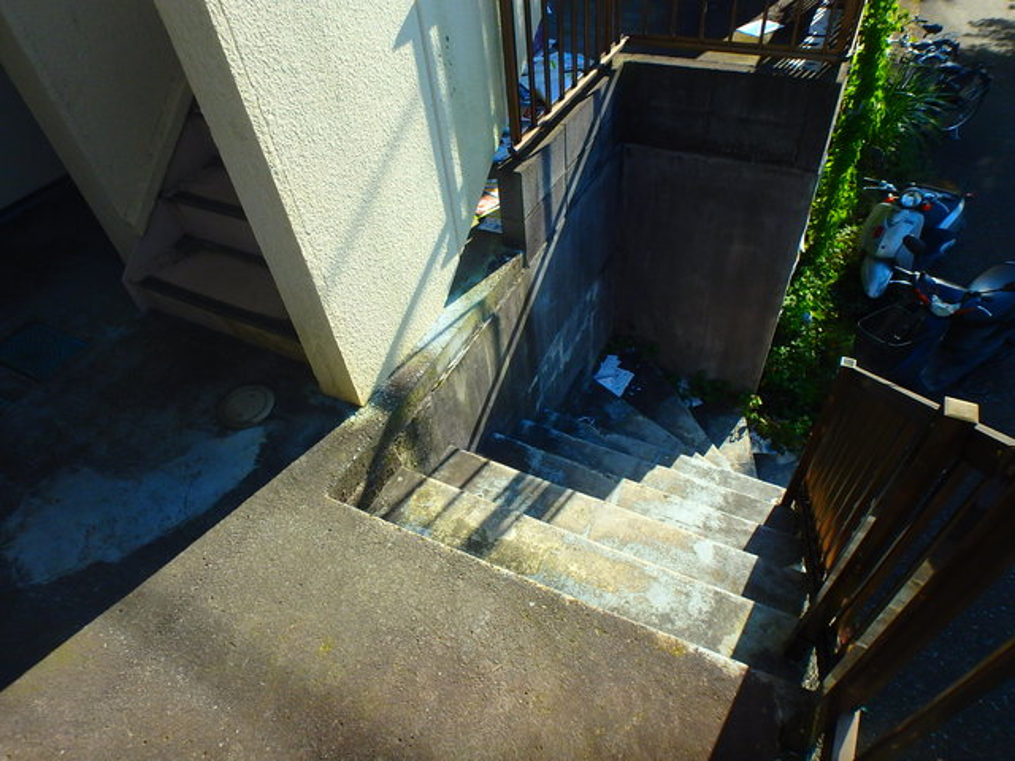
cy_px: 380
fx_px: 616
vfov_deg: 63.4
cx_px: 508
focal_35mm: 21
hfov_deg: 79.0
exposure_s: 1/500
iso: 125
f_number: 3.5
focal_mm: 3.7
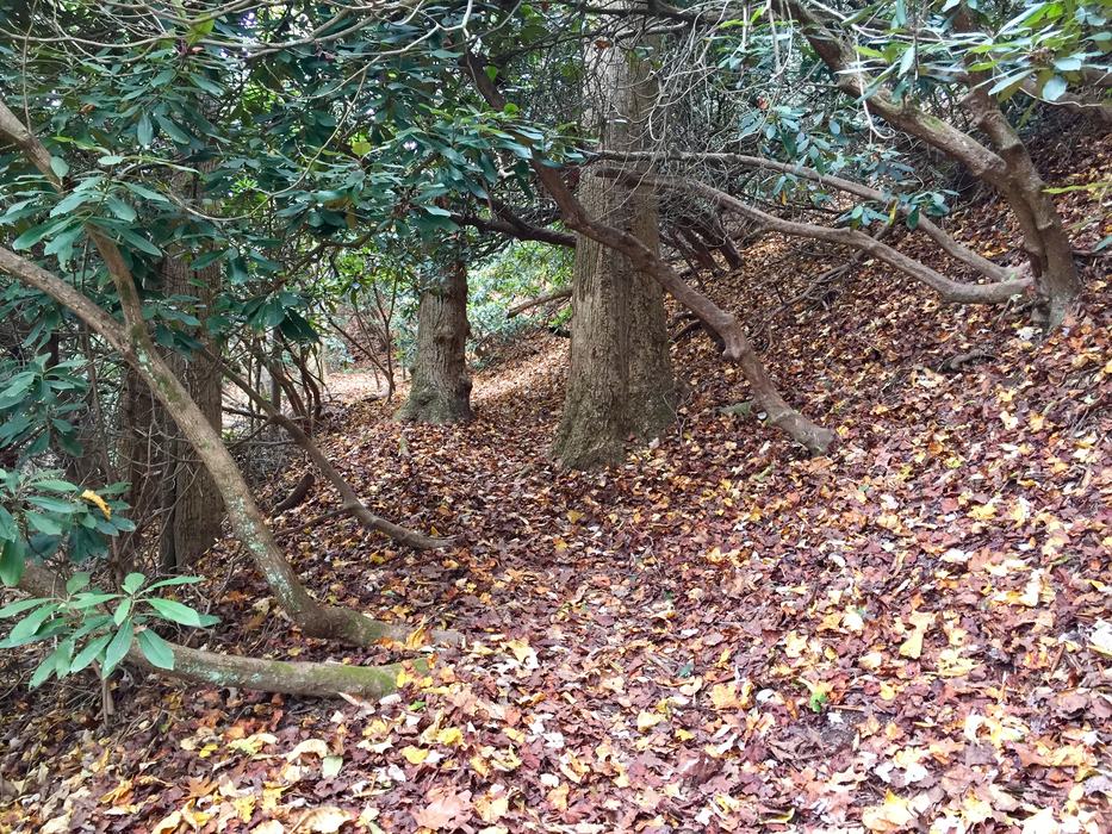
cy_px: 417
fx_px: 932
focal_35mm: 29
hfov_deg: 61.7
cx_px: 556
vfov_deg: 48.2
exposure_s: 1/30
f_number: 2.2
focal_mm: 4.15
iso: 80
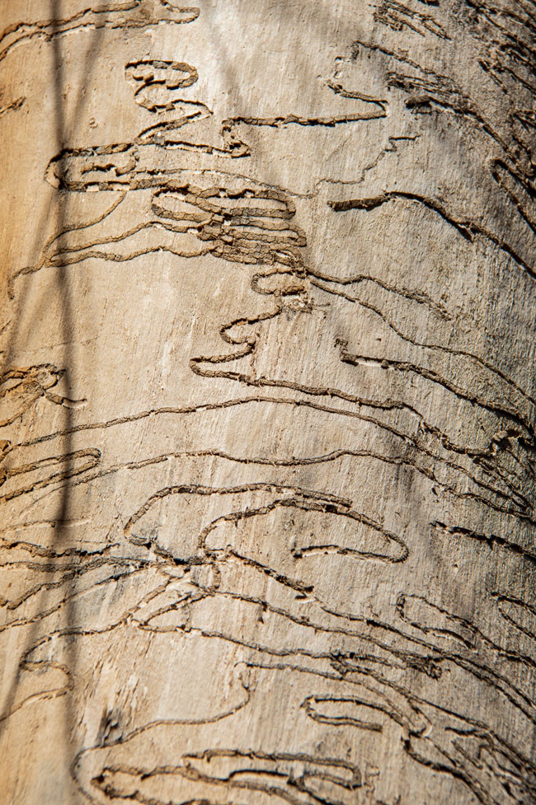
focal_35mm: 346
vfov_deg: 6.0
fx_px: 7738
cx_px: 280
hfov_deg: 4.0
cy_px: 407
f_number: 10
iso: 200
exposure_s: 1/640
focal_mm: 220
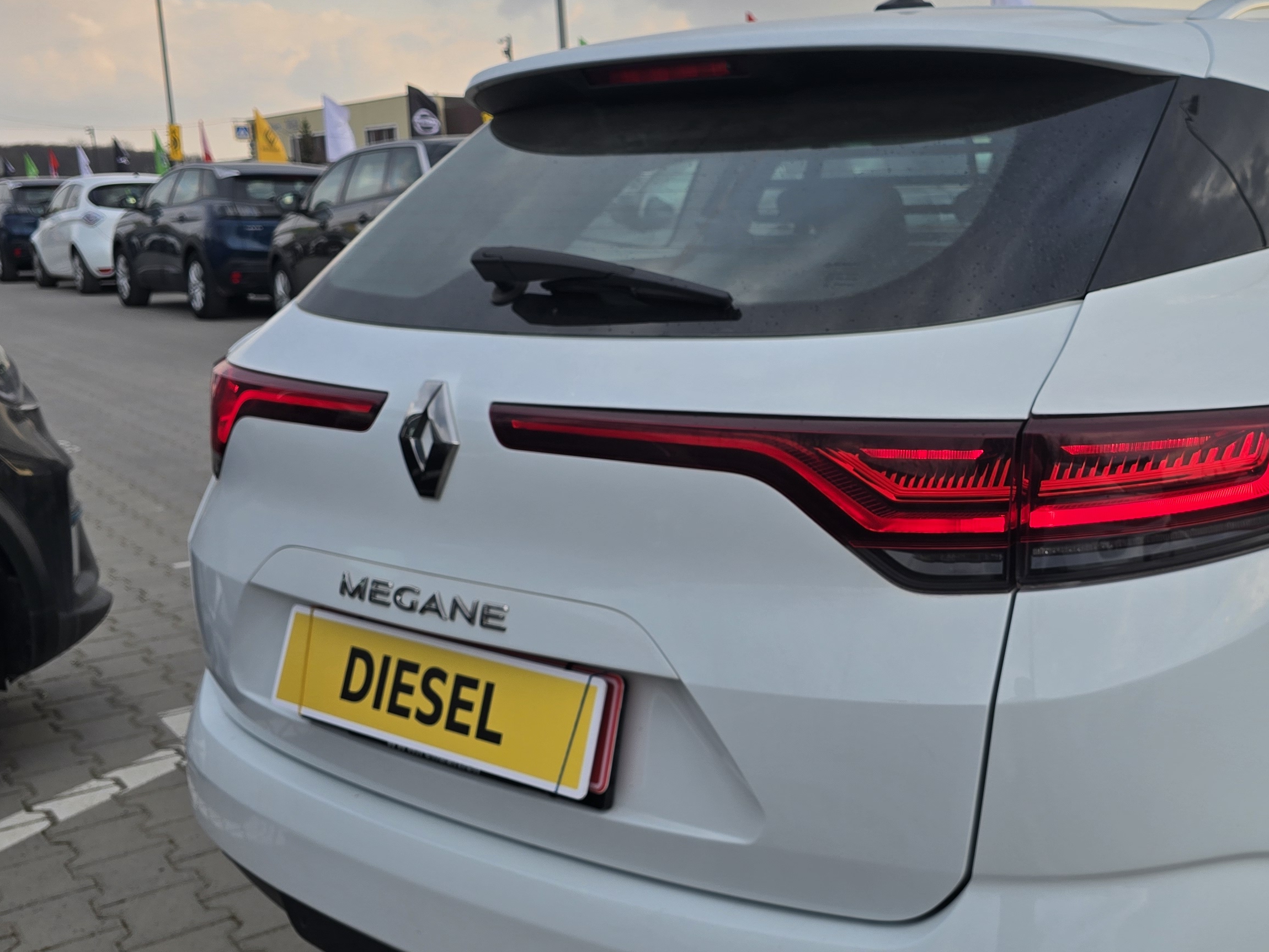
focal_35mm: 40
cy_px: 491
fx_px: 1466
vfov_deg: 36.0
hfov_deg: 44.7
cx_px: 996
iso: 16
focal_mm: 6.3
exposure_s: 1/180
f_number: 1.7
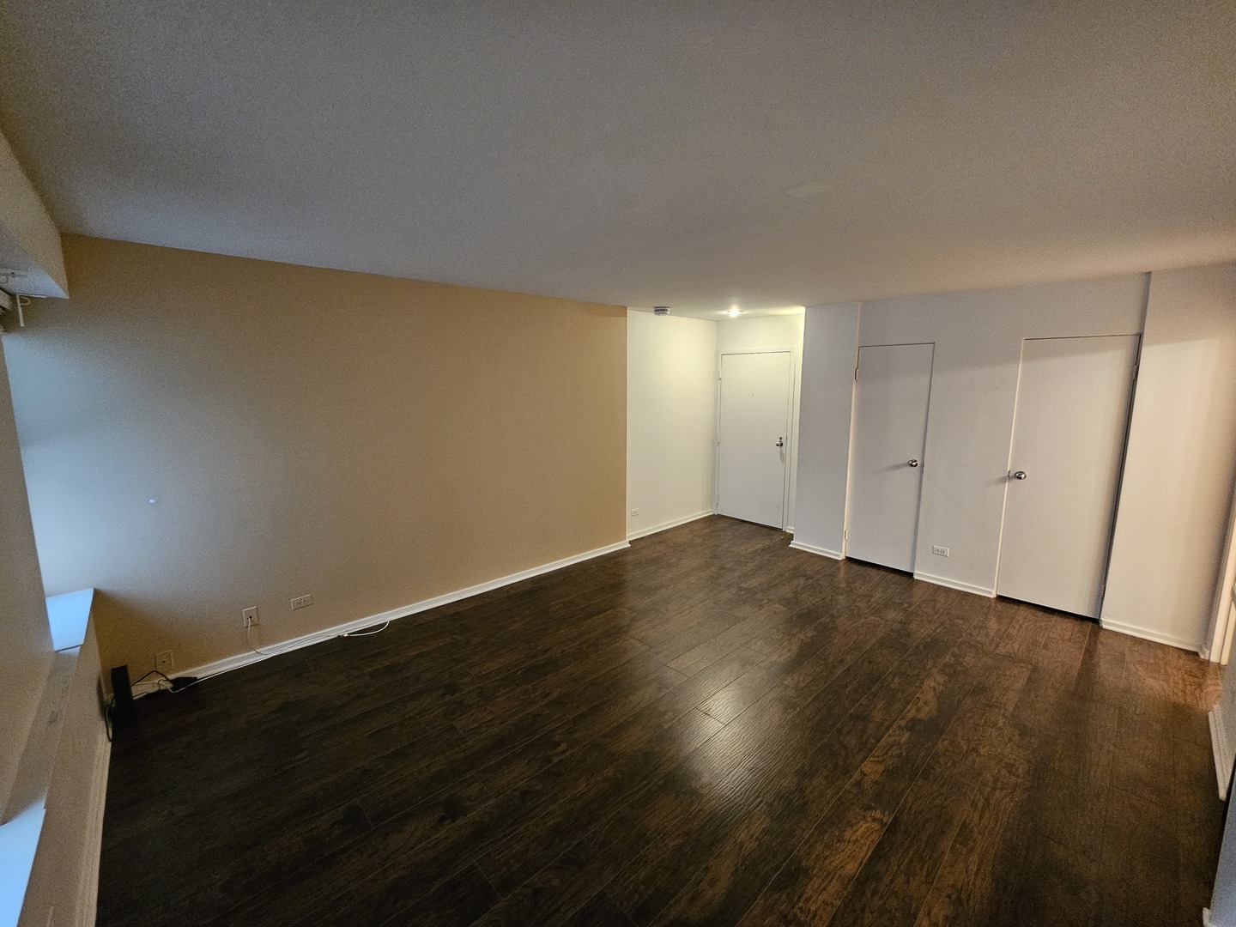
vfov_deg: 89.9
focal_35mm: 13
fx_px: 464
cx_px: 618
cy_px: 464
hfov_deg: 106.2
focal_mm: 2.2
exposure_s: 1/30
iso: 640
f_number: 2.2
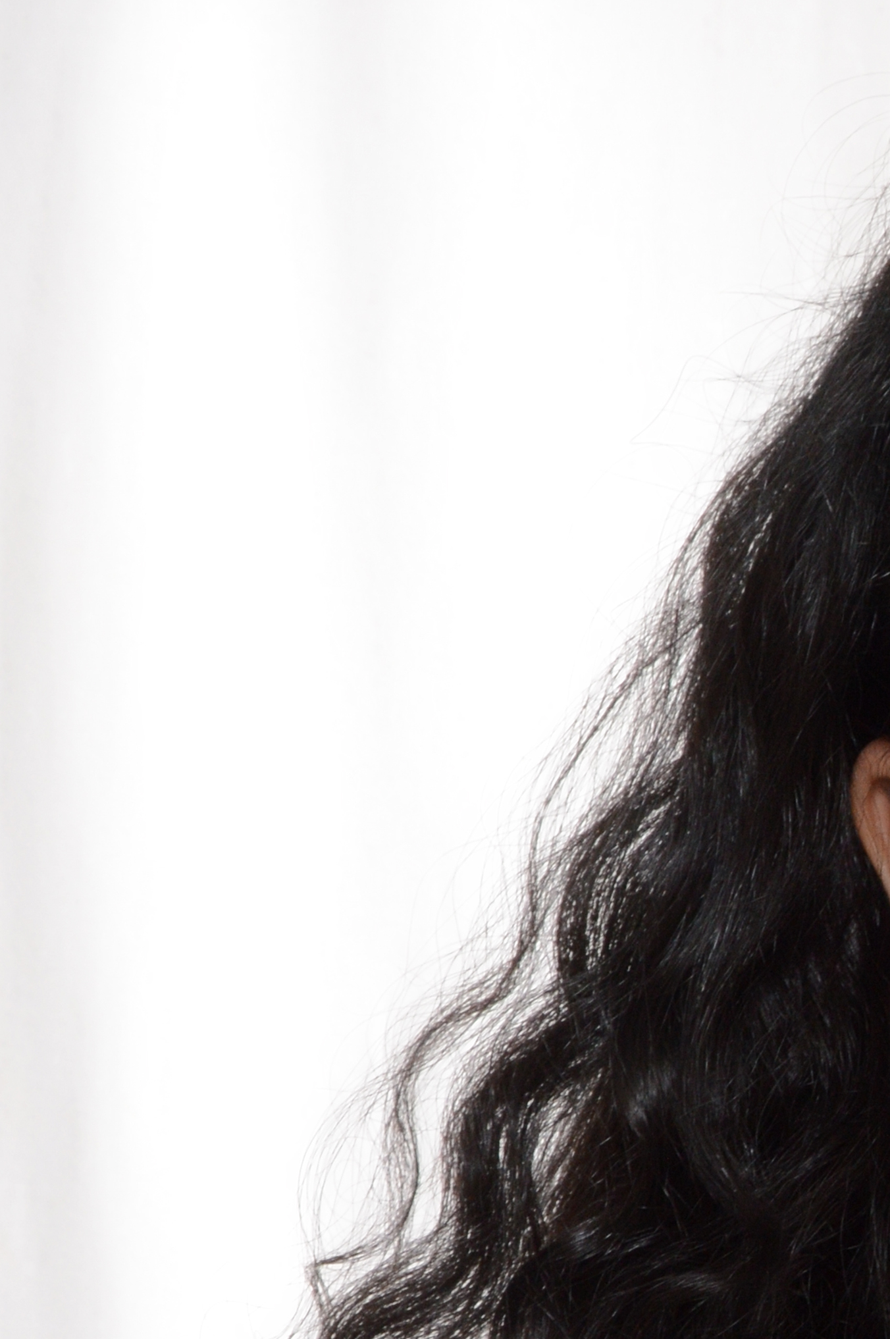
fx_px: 7914
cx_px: 1263
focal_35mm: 213
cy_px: 1757
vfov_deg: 9.5
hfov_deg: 6.4
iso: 400
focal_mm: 48
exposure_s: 1/100
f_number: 11
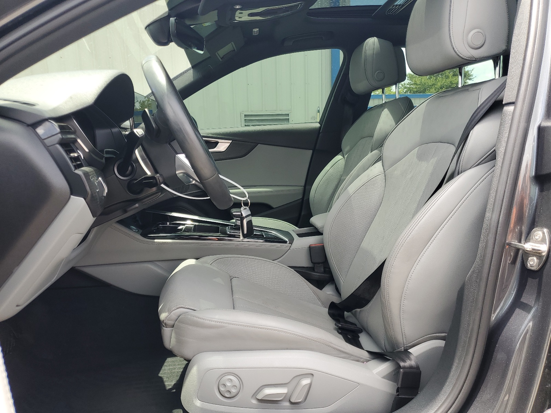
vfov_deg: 53.1
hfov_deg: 67.3
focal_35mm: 26
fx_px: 414
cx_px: 276
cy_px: 206
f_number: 1.5
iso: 50
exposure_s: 1/345
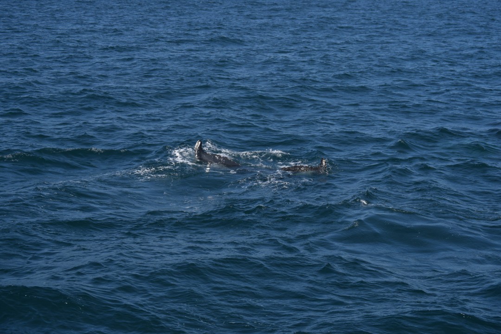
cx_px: 250
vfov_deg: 16.6
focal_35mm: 82
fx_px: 1148
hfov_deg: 24.6
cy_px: 167
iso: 200
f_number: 5.6
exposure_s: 1/1600
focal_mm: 55
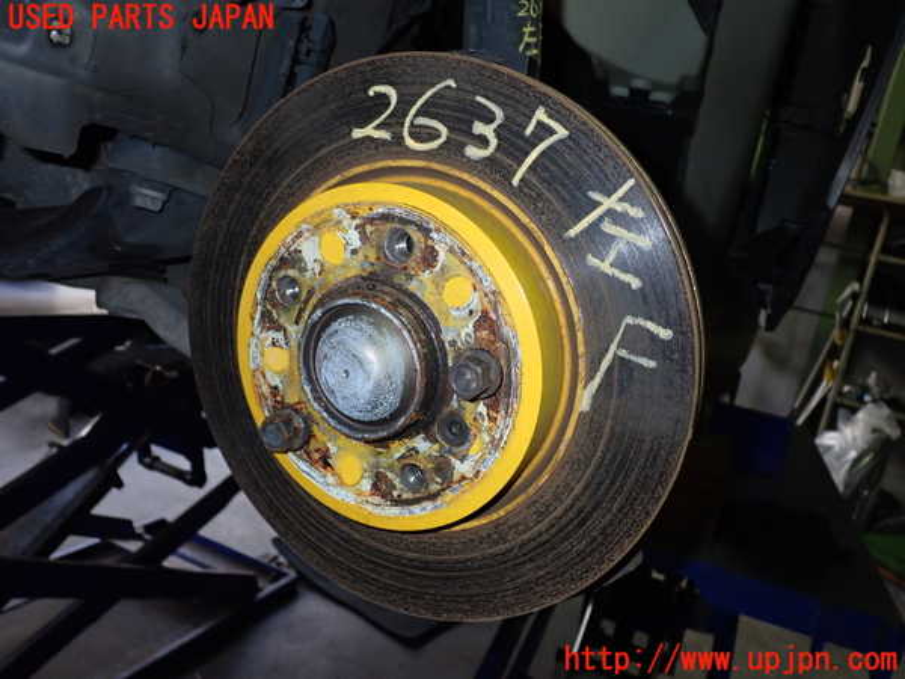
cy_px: 340
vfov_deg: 46.8
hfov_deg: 60.0
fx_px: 784
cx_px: 452
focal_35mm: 30
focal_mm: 5.4
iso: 320
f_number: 6.3
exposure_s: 1/30
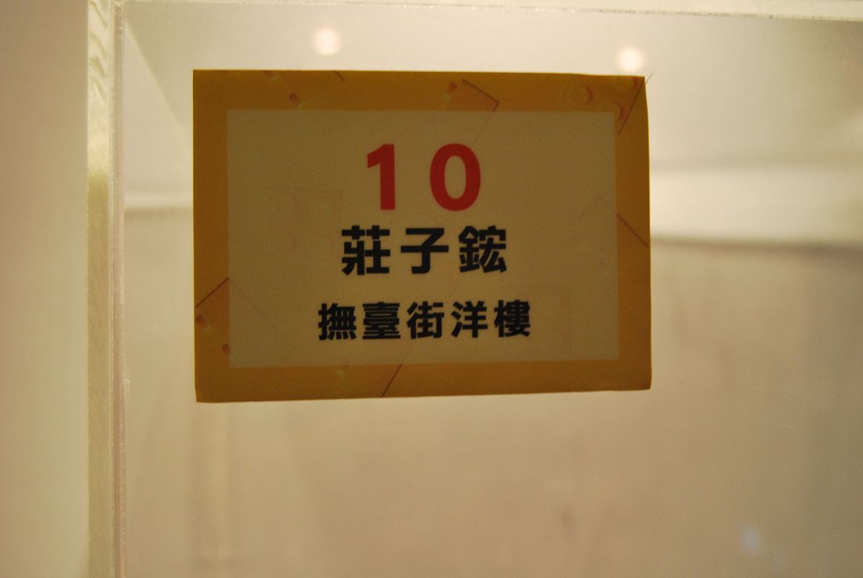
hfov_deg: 41.1
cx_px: 432
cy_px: 289
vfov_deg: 28.2
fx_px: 1152
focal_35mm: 48
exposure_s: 1/15
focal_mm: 32
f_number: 5.6
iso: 800
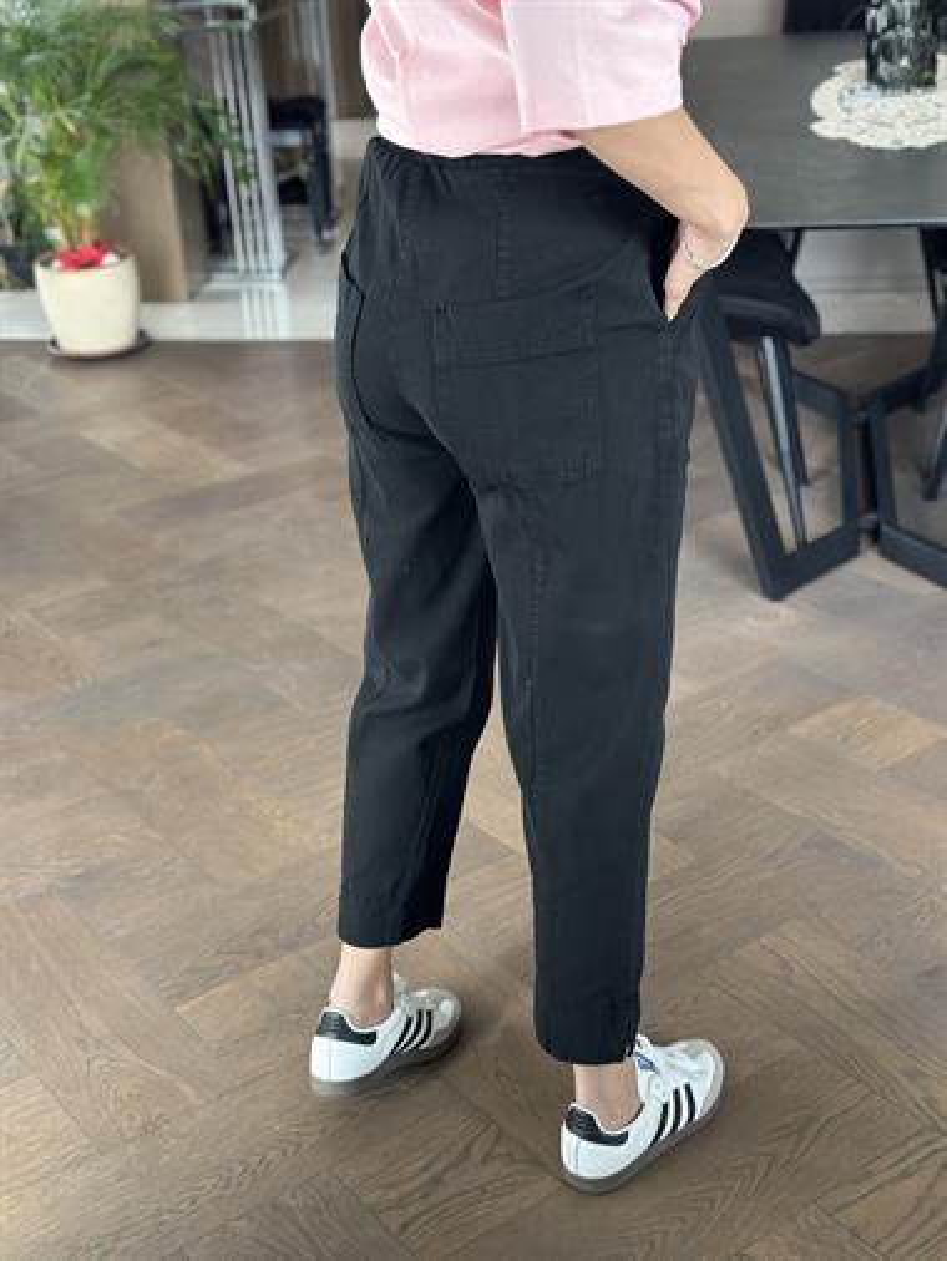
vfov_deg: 39.6
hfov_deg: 30.3
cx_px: 474
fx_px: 1749
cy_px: 630
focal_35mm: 48
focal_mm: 6.86
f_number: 1.78
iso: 500
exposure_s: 1/40
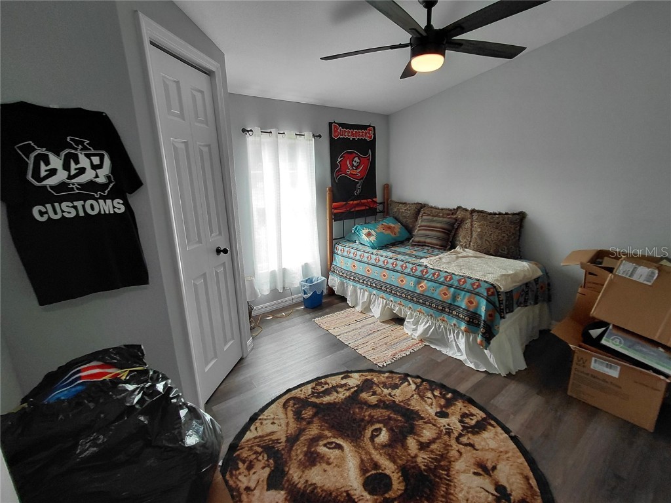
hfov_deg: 94.5
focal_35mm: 16
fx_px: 310
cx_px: 336
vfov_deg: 78.1
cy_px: 252
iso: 40
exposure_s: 1/60
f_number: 2.2
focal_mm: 1.64
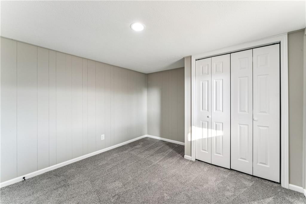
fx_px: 119
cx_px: 153
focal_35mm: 14
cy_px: 102
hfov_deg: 104.3
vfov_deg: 81.2
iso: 400
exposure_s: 1/6
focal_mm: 14
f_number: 13
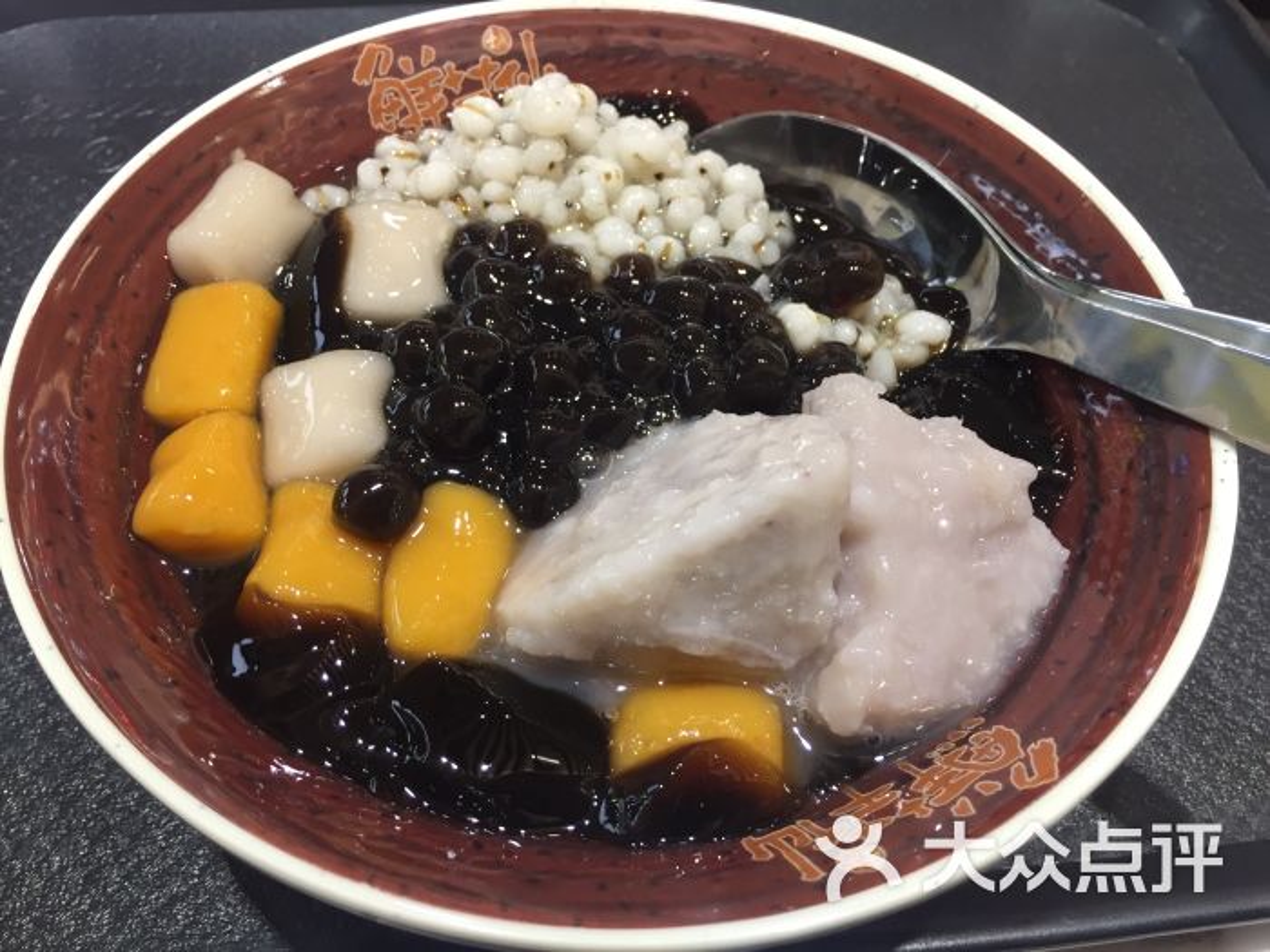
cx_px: 635
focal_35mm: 29
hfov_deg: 61.7
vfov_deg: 48.2
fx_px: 1064
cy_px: 476
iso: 80
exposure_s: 1/33
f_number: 2.2
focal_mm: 4.15
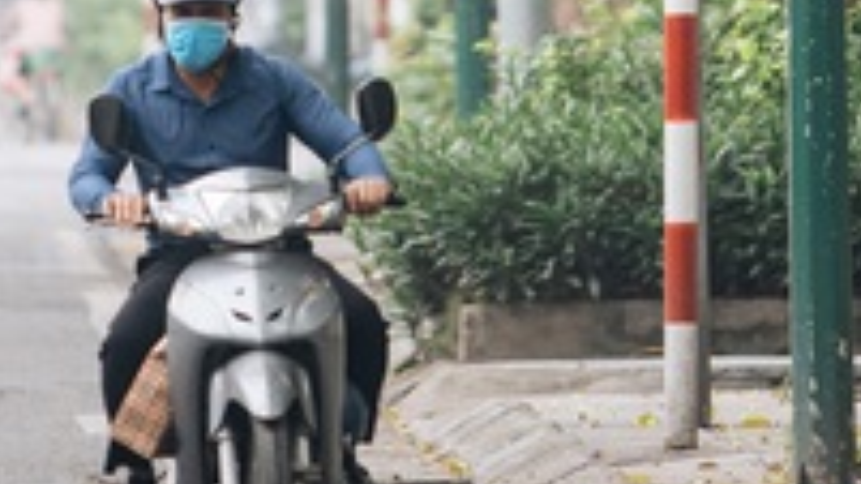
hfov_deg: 2.6
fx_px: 18741
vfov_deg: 1.5
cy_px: -315
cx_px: 548
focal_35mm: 821
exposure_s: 1/320
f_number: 2.8
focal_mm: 185
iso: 800
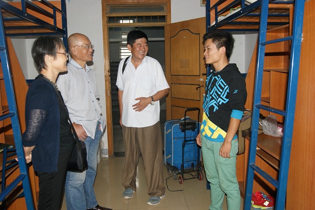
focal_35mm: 34
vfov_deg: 38.9
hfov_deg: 55.8
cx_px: 155
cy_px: 107
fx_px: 297
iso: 400
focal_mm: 22
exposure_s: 1/60
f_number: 5.6
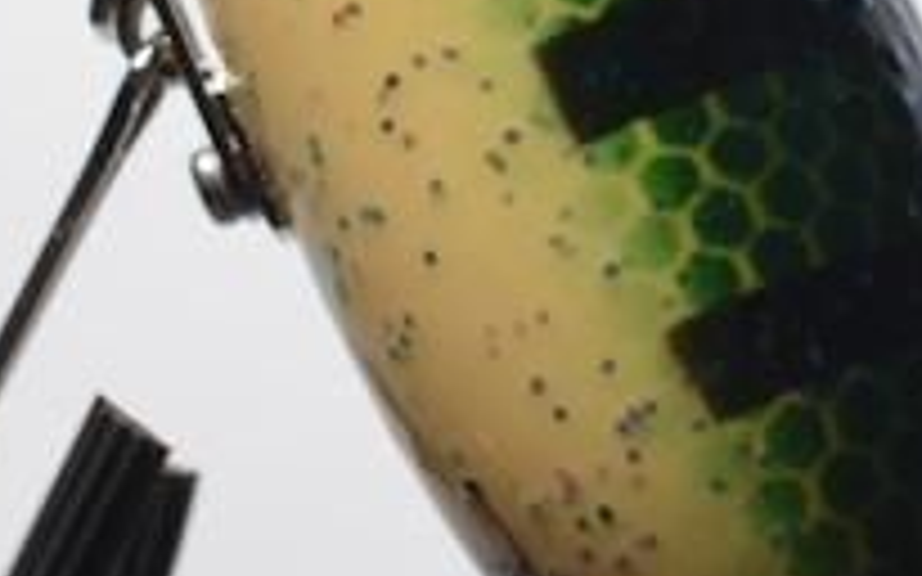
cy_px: -248
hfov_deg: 8.8
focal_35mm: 238
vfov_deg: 5.5
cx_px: 513
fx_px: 5979
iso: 800
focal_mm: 40
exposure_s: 1/200
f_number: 7.1
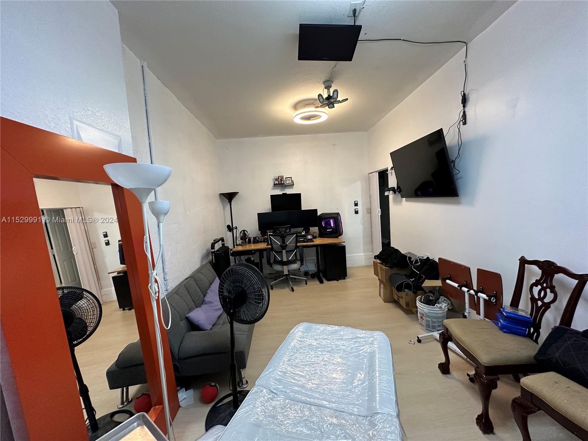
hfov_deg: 102.1
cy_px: 220
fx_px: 238
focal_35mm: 14
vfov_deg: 85.7
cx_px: 294
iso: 250
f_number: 2.2
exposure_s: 1/60
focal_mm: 2.22
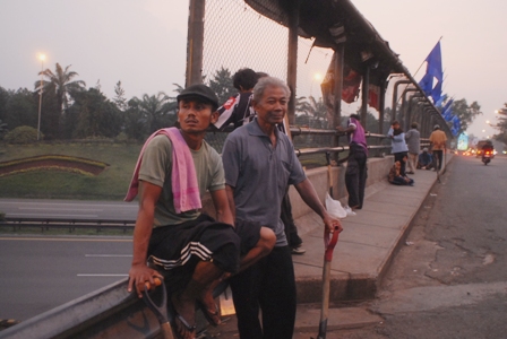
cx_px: 254
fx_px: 423
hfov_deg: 61.9
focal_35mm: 30
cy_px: 170
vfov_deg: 43.7
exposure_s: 1/15
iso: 640
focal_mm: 20
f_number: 2.8
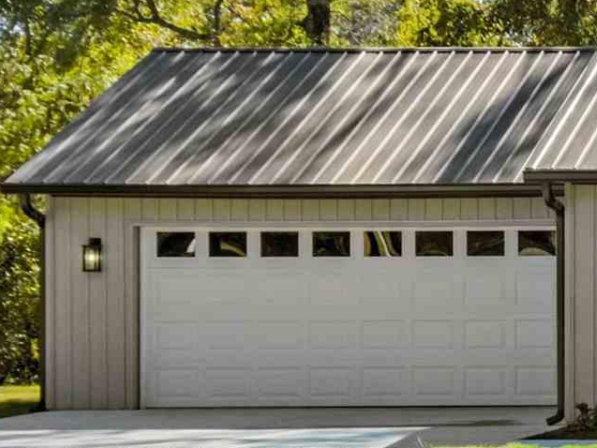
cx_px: 1203
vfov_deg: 10.7
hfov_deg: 12.5
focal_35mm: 139
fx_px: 2398
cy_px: 267
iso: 800
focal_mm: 20
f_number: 9
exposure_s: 1/160
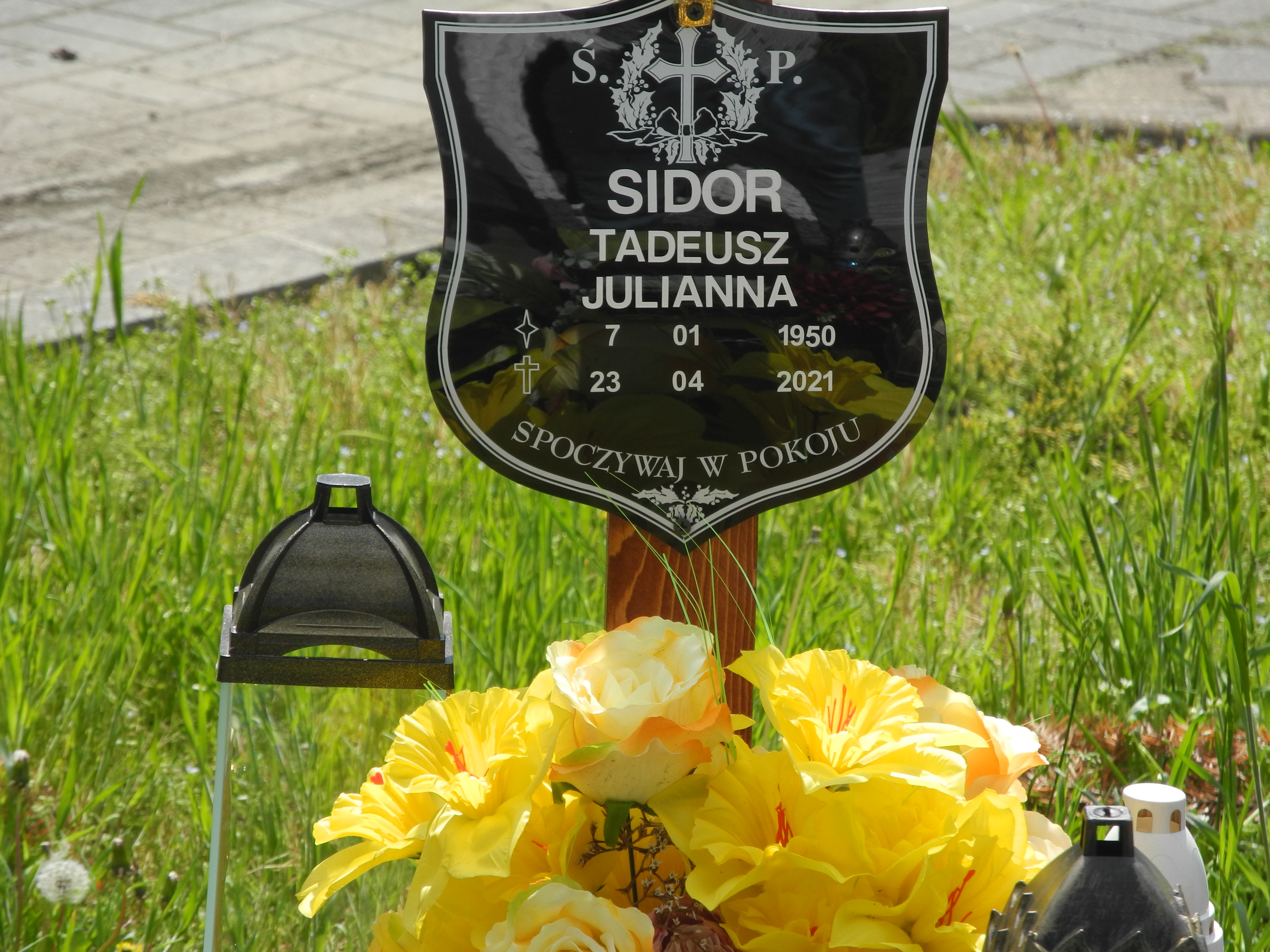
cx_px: 635
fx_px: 7338
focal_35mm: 200
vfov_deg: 7.4
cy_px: 476
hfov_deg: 9.9
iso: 100
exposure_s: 1/400
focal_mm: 42.6
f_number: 5.6
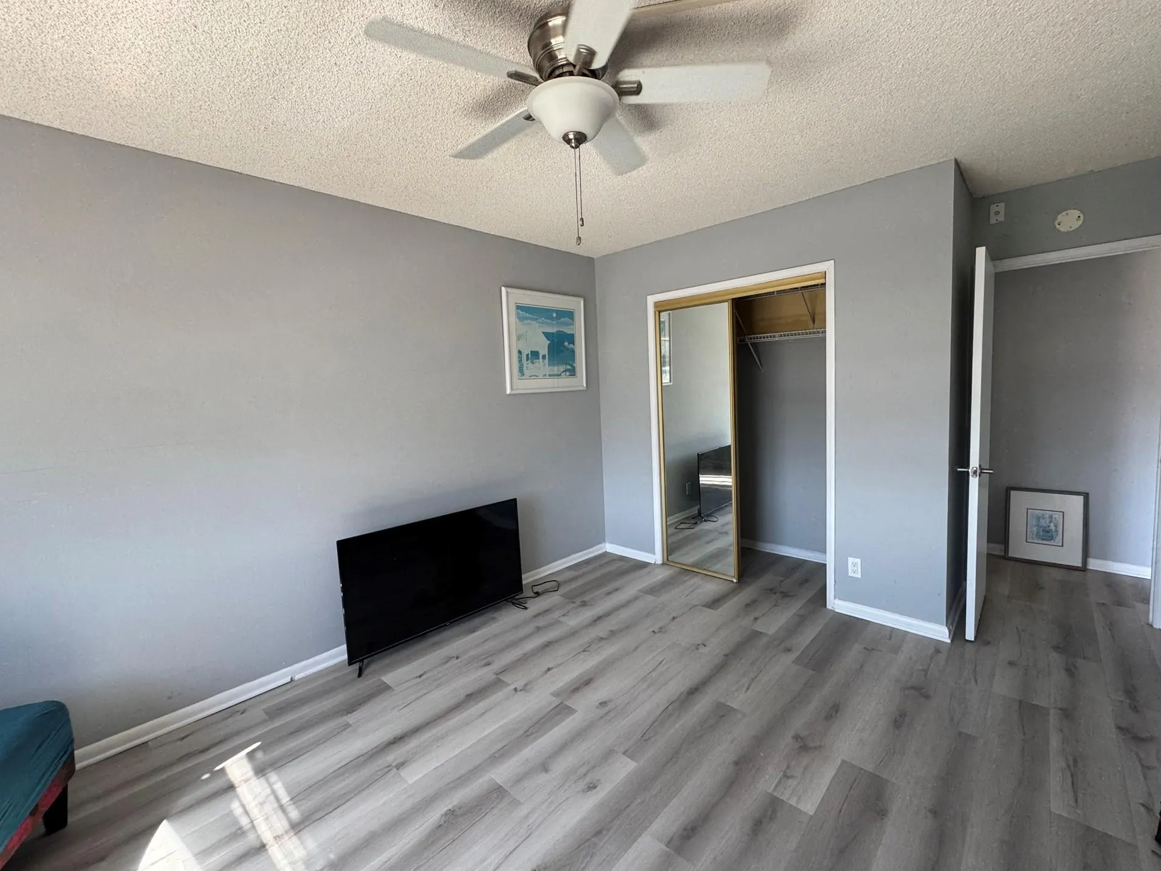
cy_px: 429
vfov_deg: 81.8
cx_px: 593
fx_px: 503
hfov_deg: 98.1
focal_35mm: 15
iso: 125
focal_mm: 2.22
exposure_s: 1/99
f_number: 2.2
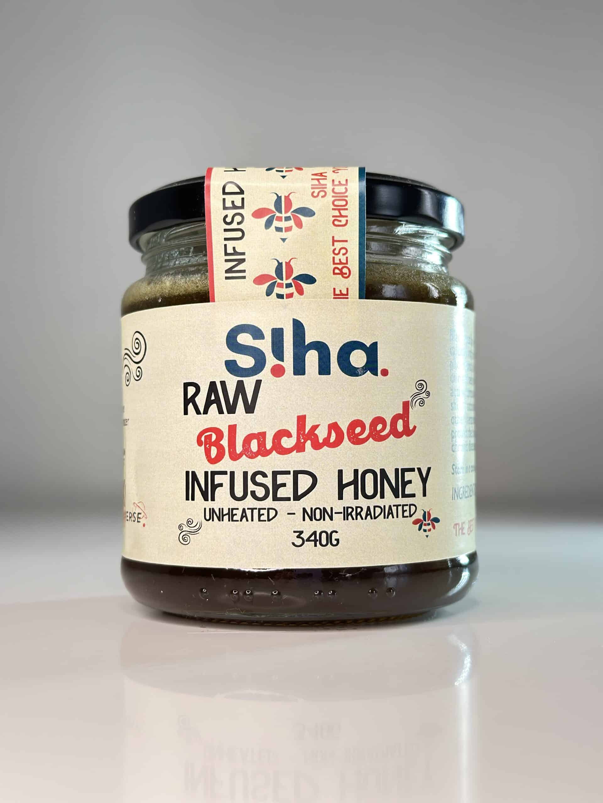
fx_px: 1115
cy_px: 402
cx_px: 302
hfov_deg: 30.3
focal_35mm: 48
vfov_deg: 39.7
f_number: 1.78
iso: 125
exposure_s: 1/72
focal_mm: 6.86
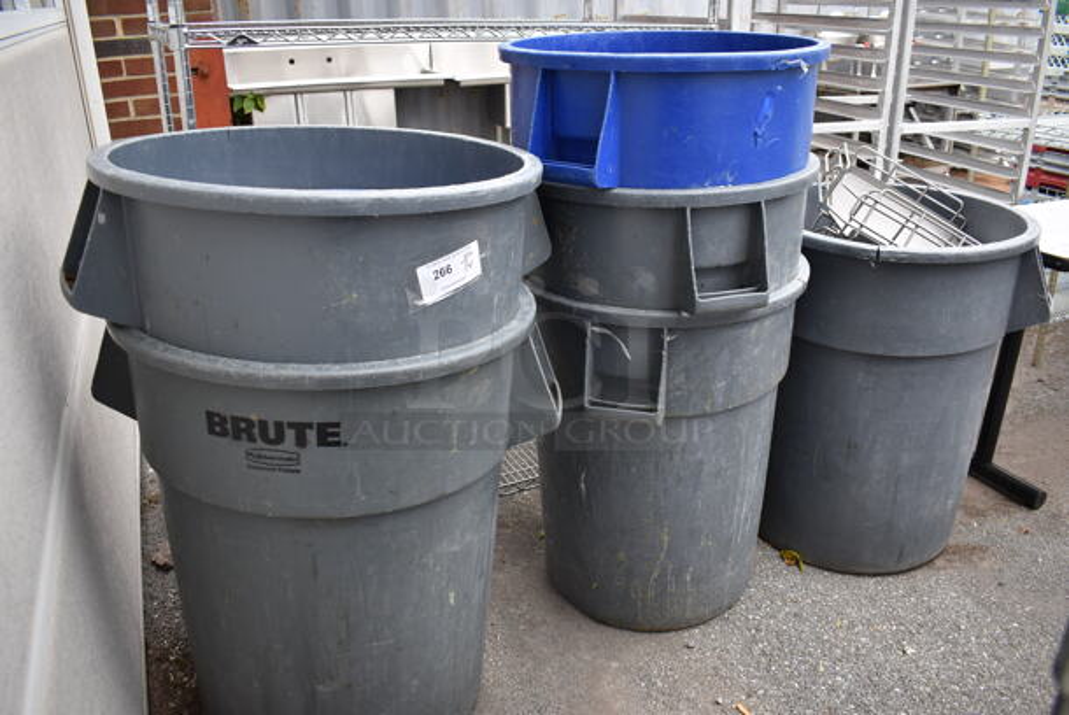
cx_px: 534
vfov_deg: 48.0
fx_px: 802
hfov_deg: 67.3
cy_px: 358
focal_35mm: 27
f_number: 4.5
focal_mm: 18
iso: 400
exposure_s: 1/250
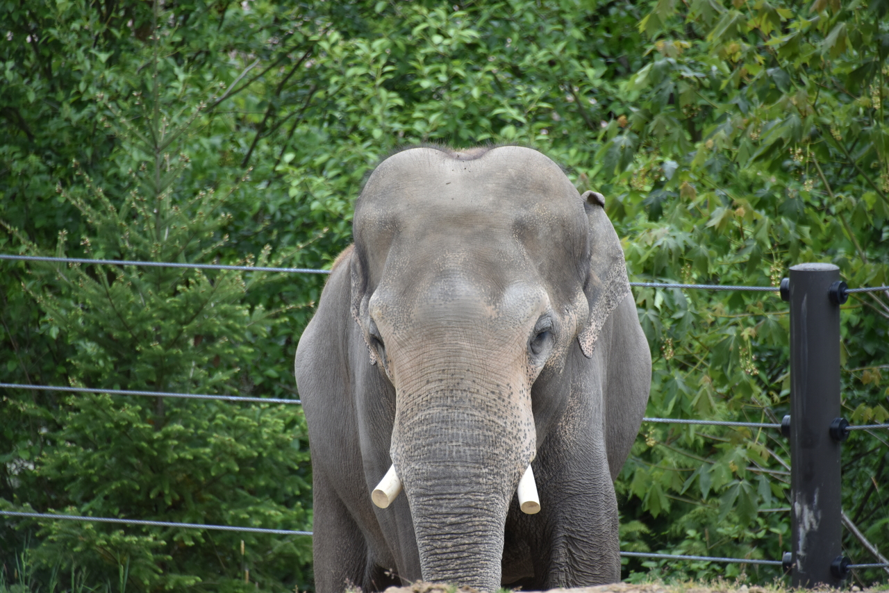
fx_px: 7410
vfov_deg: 4.6
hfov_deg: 6.9
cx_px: 444
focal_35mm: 300
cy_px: 296
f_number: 5.6
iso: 560
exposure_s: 1/640
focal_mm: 300
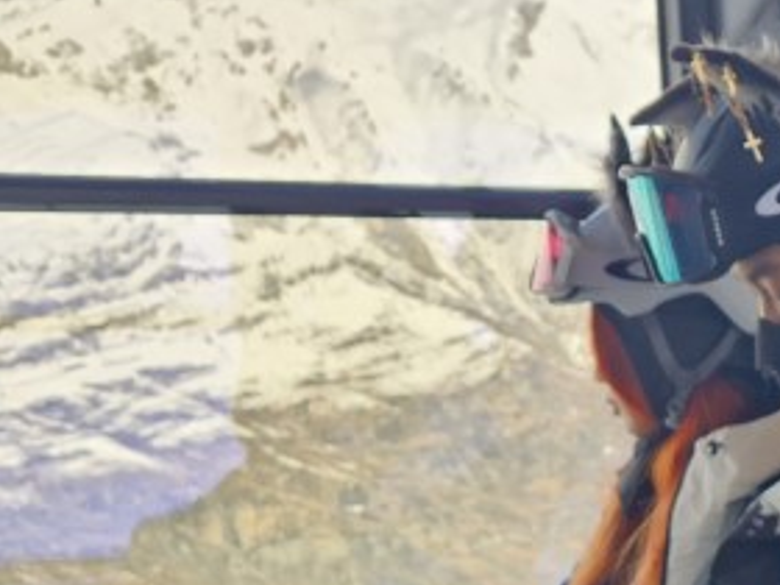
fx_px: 1893
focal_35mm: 84
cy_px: 415
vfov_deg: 17.5
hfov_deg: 20.8
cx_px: 1067
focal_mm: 5.4
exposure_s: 1/202
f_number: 1.8
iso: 50
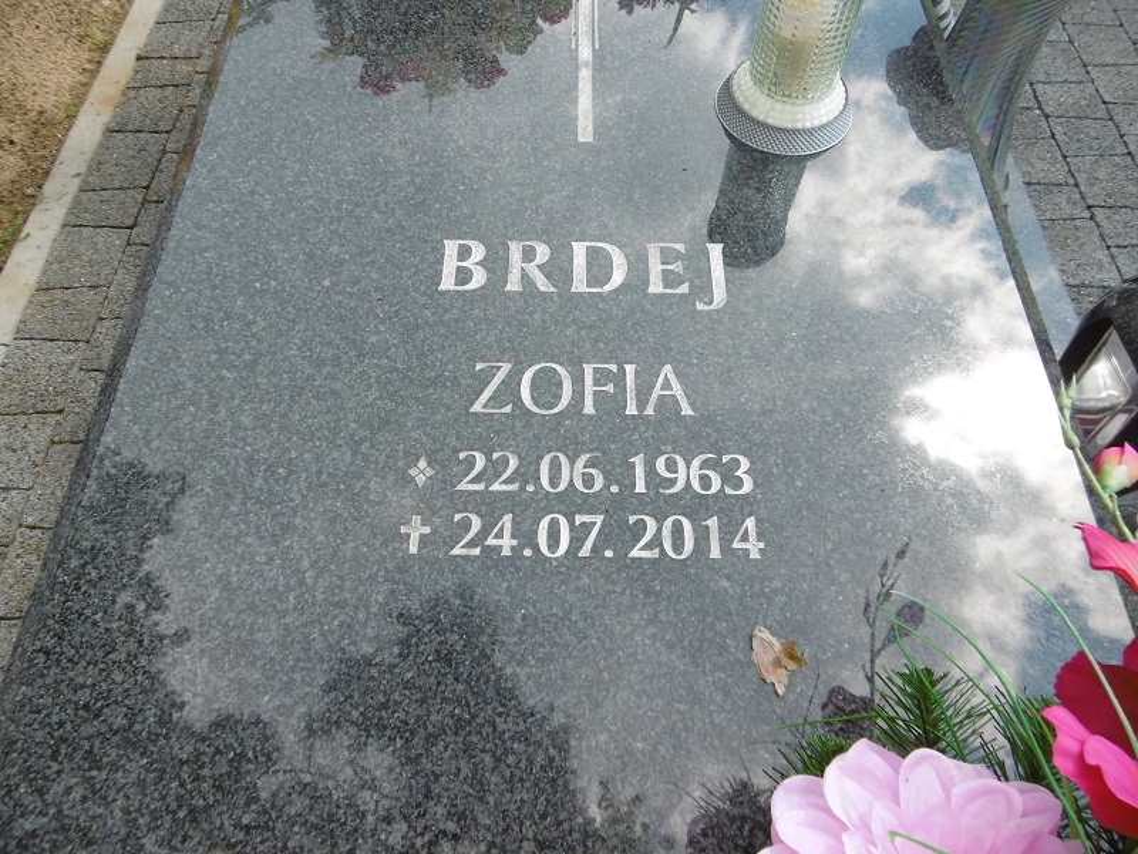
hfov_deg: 71.6
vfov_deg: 56.8
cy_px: 427
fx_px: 789
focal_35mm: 24
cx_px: 569
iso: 100
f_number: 3.1
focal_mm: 4.3
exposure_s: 1/500
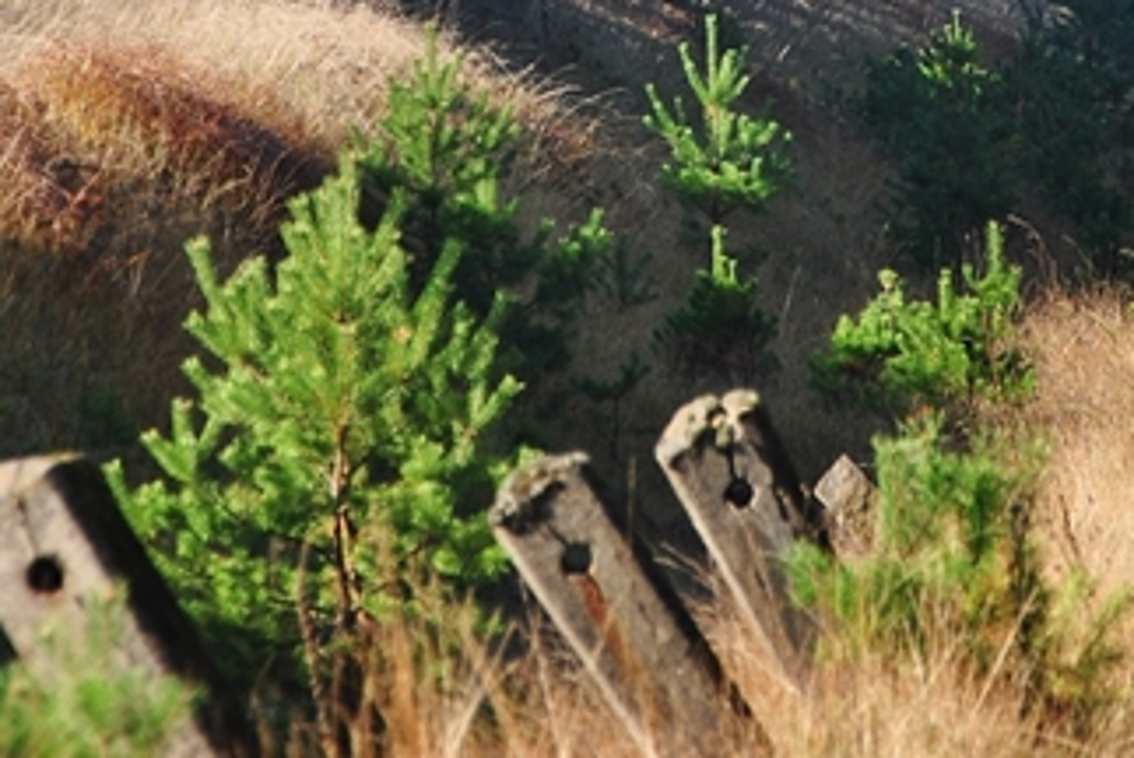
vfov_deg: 2.8
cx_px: 762
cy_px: 75
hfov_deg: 4.1
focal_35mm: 499
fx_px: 15719
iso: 100
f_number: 6.3
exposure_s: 1/200
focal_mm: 105
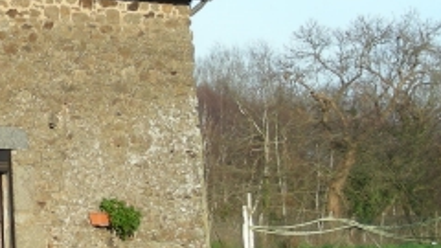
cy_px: 24
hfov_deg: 10.9
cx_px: -85
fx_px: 2280
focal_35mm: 195
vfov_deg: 6.2
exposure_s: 1/185
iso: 50
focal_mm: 10.5
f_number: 4
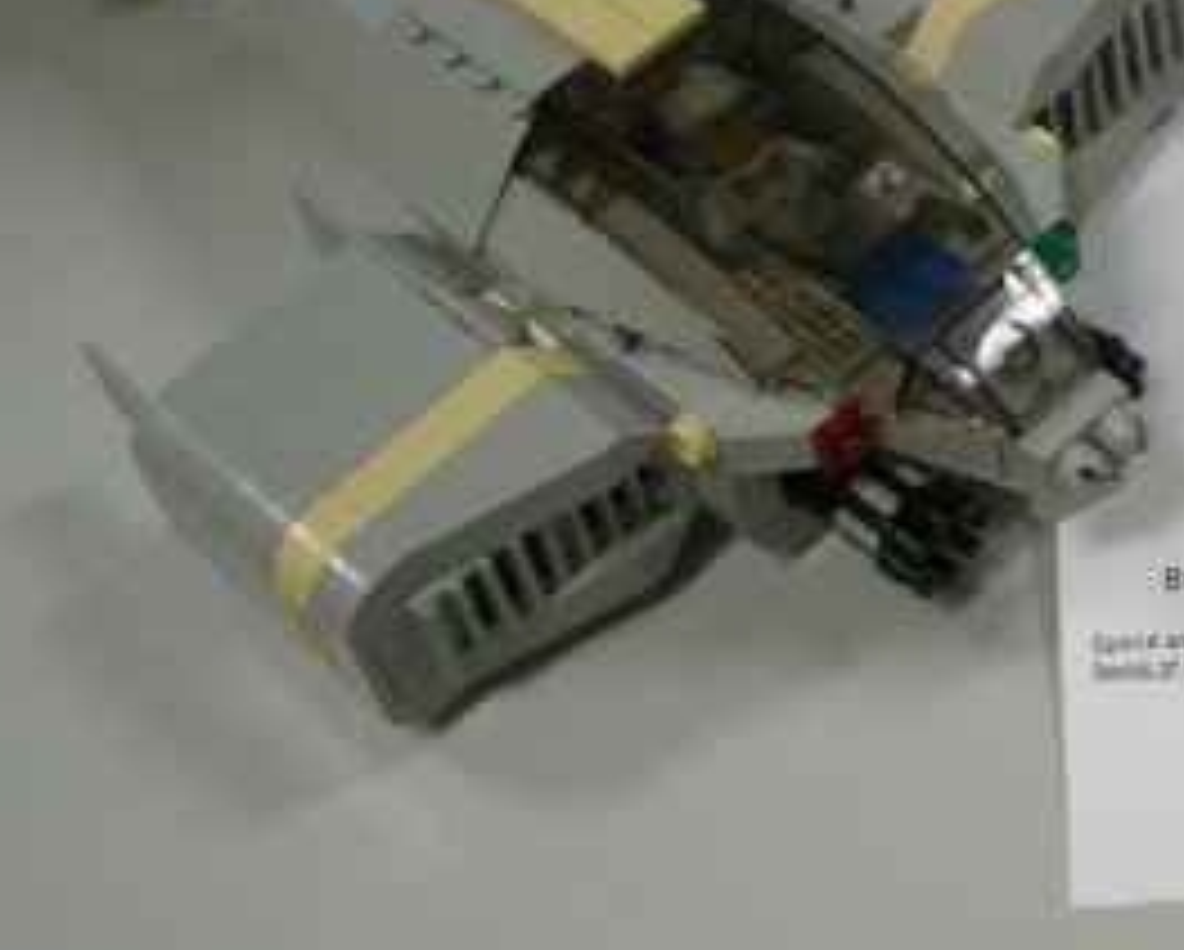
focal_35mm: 83
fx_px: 2912
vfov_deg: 18.3
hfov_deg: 21.8
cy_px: 162
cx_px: 1292
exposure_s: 1/80
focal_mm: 5.8
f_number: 2.6
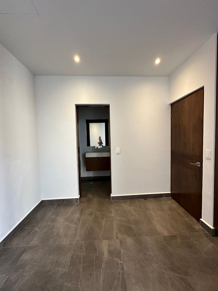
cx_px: 109
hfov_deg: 85.7
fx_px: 118
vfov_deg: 102.1
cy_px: 146
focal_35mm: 14
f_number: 2.2
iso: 320
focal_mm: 2.22
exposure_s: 1/120
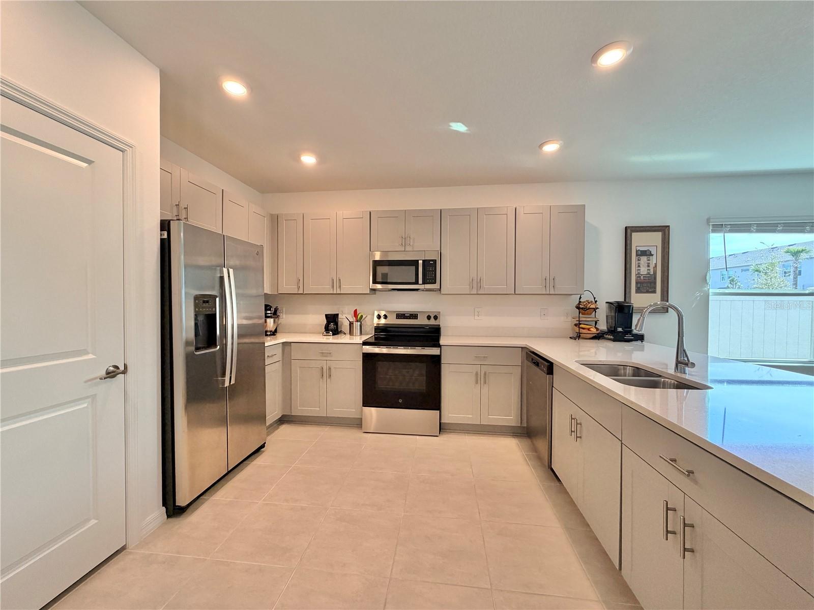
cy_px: 305
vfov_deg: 85.7
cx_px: 407
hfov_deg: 102.1
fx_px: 329
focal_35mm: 14
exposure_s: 1/120
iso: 160
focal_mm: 2.22
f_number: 2.2
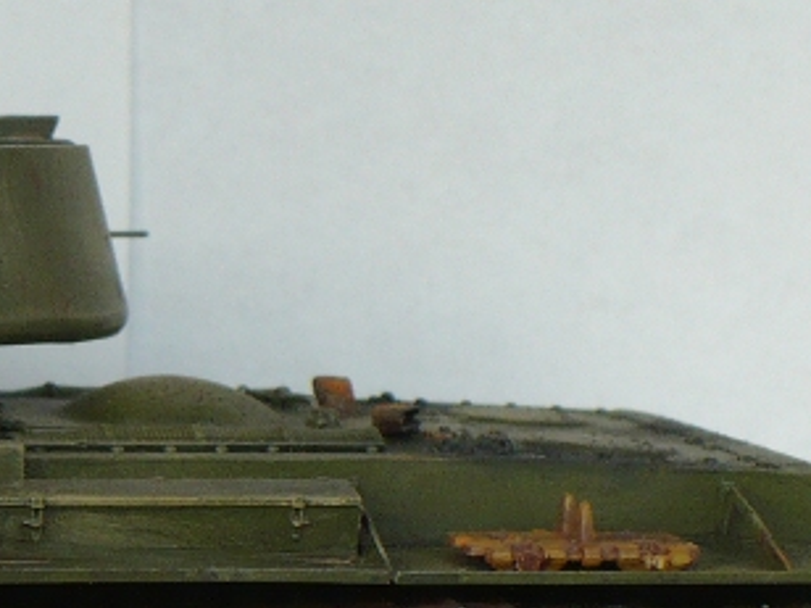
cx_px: -161
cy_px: 555
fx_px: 2882
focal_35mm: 123
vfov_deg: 12.0
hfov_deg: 15.4
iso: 100
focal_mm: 6.1
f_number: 2.8
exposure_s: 1/30
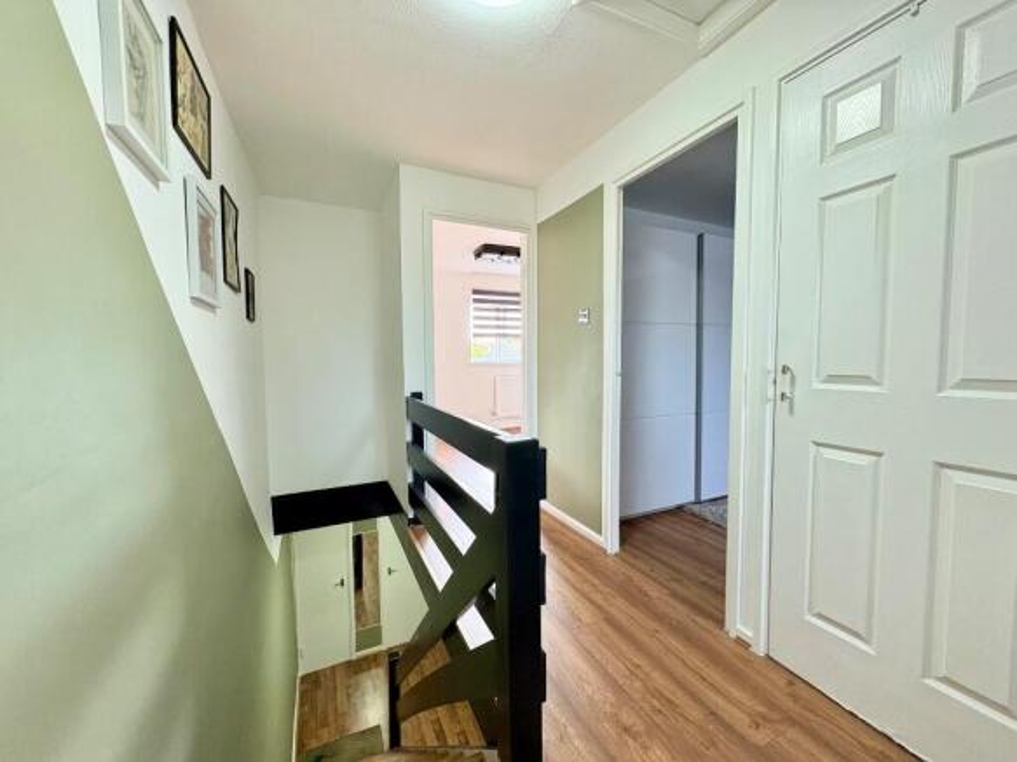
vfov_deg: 85.7
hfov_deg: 102.1
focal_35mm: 14
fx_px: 411
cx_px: 508
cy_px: 381
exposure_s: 1/50
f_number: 2.2
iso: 400
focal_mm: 2.22
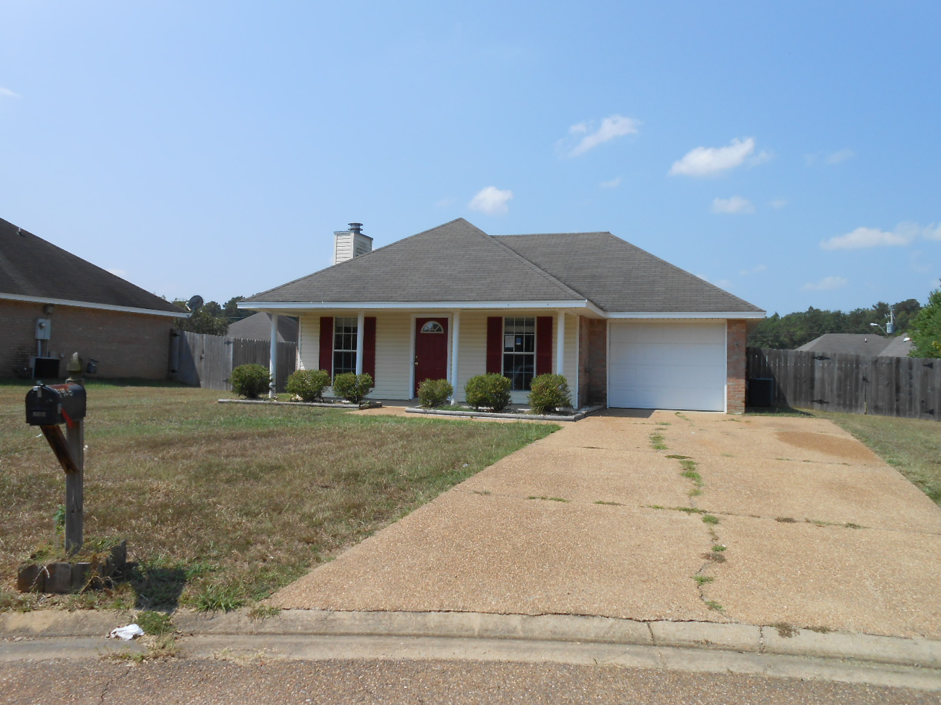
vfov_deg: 53.1
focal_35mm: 26
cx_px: 470
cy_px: 352
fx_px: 707
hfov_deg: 67.3
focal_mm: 4.6
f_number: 3.5
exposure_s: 1/1000
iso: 80
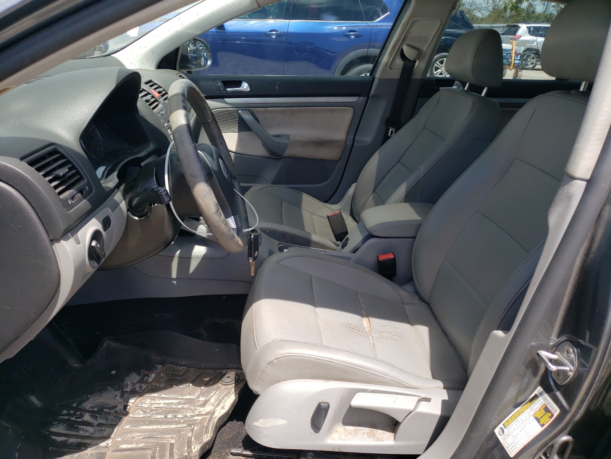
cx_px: 306
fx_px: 459
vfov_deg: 53.1
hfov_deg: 67.3
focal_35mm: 26
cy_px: 230
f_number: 1.5
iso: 50
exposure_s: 1/1111
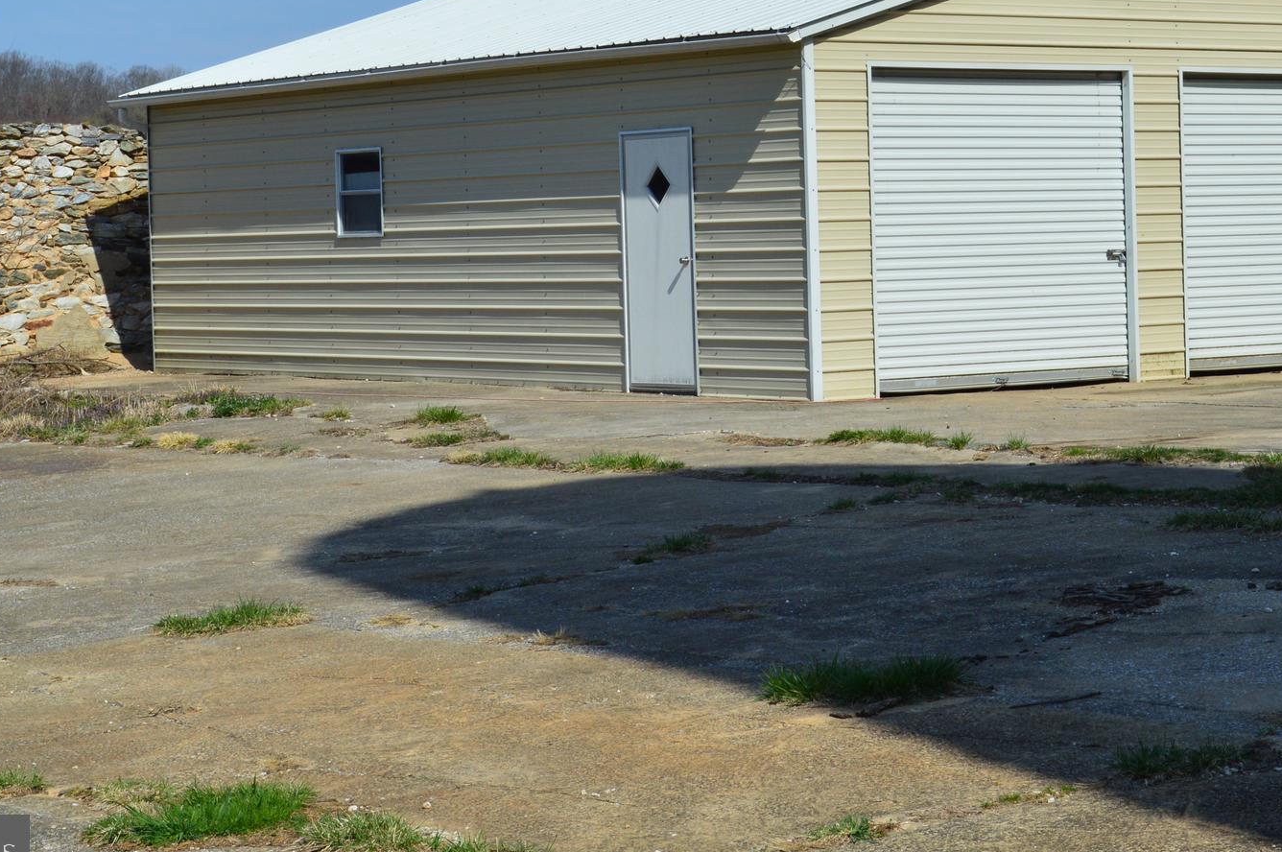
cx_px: 800
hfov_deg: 22.1
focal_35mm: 92
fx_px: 3273
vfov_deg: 14.8
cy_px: 231
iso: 280
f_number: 11
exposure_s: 1/500
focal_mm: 40
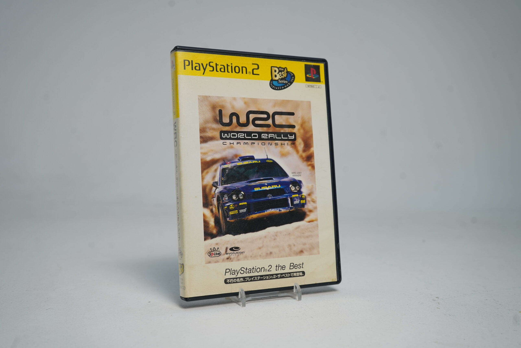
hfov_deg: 54.4
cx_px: 260
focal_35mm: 35
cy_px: 174
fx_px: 507
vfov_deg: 37.9
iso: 250
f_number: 6.3
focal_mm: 35
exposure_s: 1/40
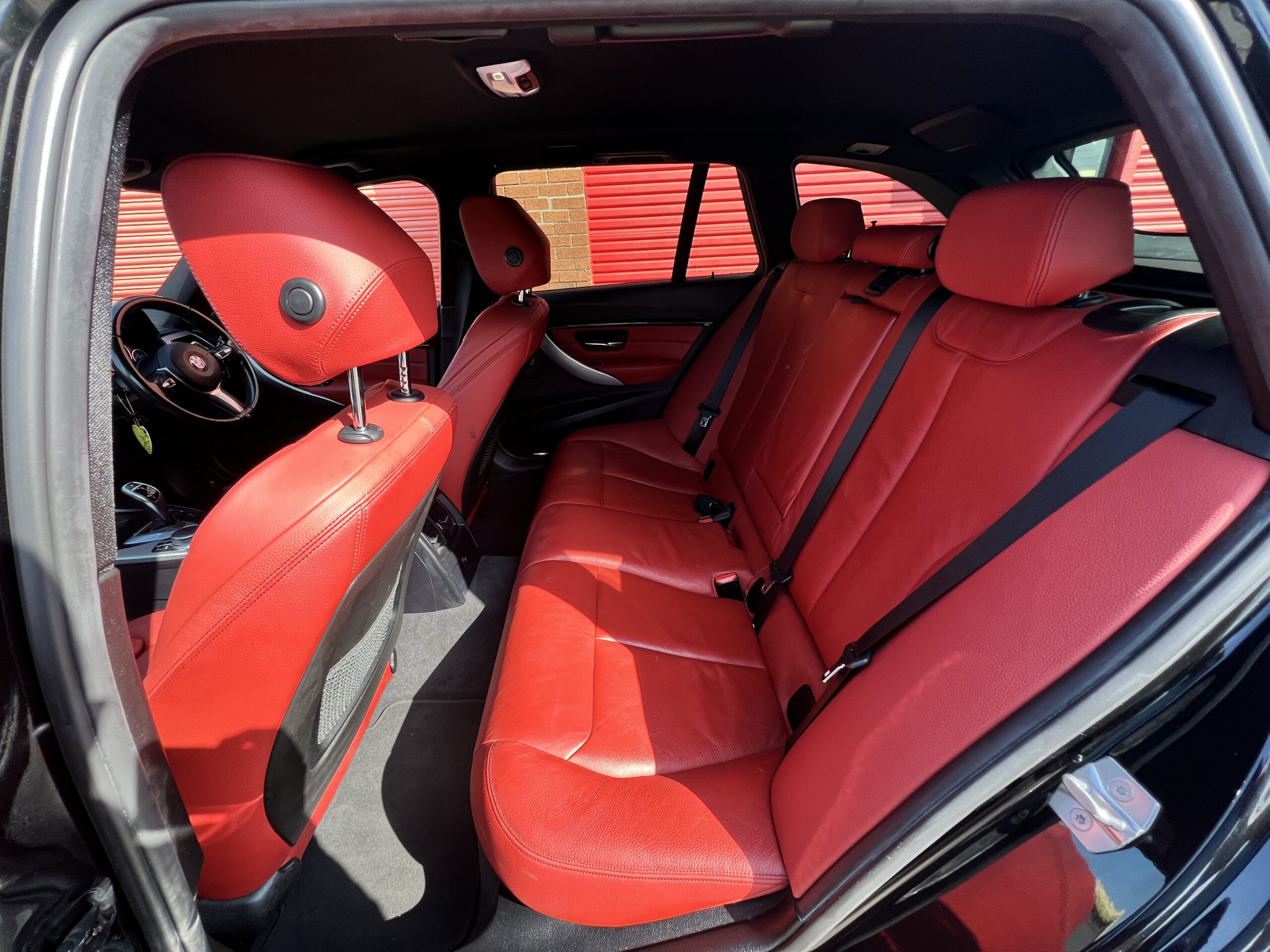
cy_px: 476
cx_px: 635
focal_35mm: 13
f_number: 1.8
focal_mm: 1.57
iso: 40
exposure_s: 1/99
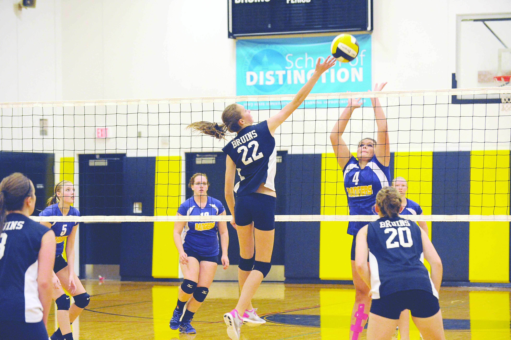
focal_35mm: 125
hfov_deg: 16.4
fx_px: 1773
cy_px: 170
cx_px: 256
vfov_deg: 11.0
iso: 6400
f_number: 5
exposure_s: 1/500
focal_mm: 125
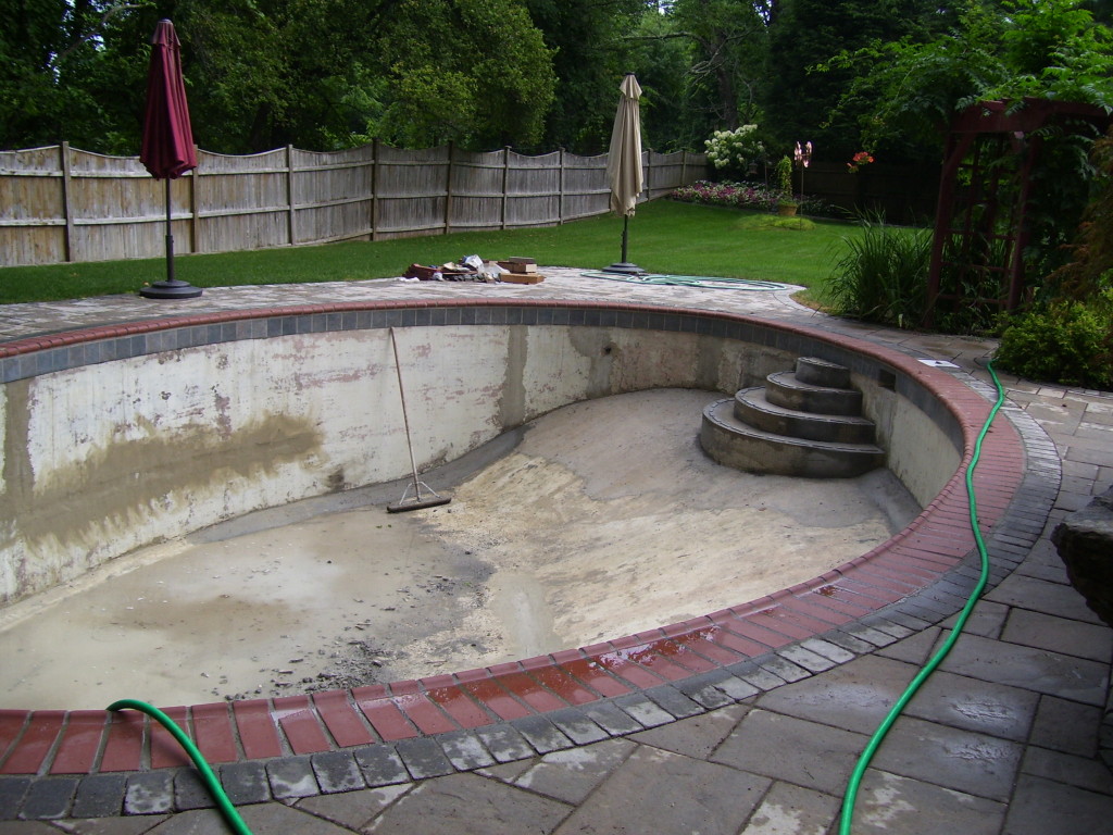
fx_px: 1190
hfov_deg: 50.1
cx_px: 556
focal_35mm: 37
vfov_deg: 38.7
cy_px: 418
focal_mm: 6
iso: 80
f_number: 2.7
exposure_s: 1/500
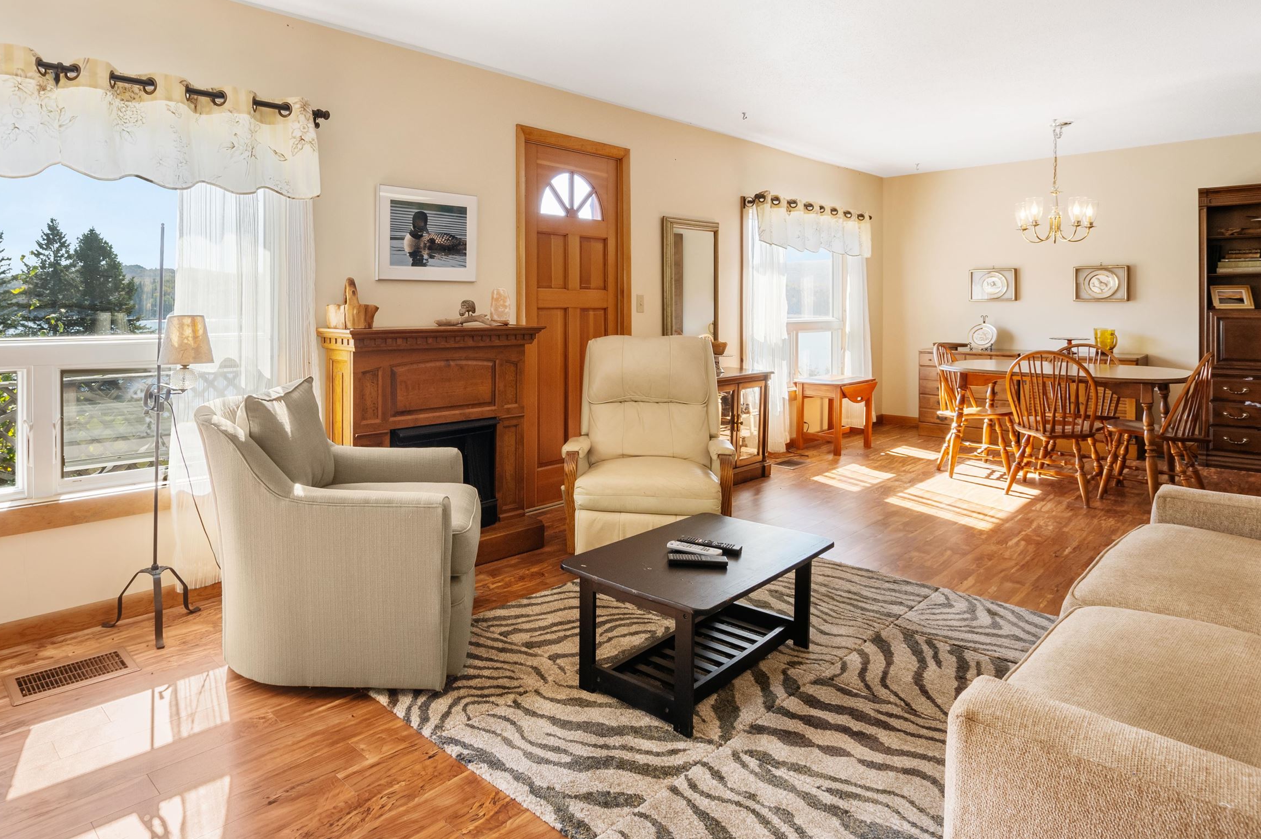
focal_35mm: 20
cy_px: 305
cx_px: 493
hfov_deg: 82.8
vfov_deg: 60.9
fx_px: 700
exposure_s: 1/15
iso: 64
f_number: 8
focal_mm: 10
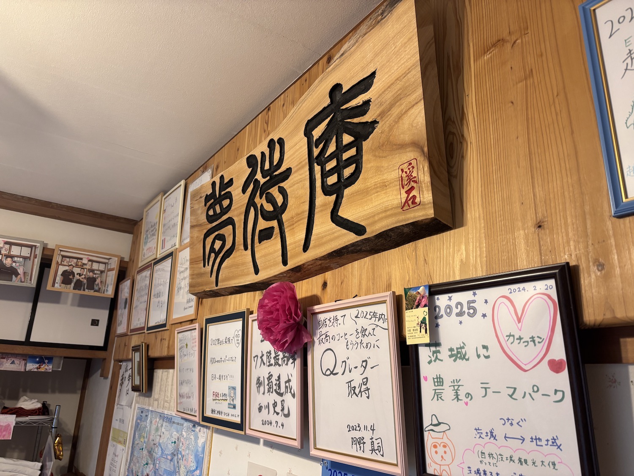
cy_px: 238
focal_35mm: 26
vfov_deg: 53.1
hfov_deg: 67.3
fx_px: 476
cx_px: 317
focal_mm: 5.96
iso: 125
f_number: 1.6
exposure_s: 1/60
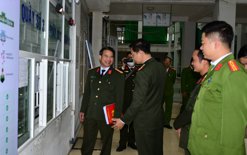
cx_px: 102
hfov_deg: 45.4
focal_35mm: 44
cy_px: 82
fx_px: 294
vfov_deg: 29.4
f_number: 4
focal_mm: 23
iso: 500
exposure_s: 1/200
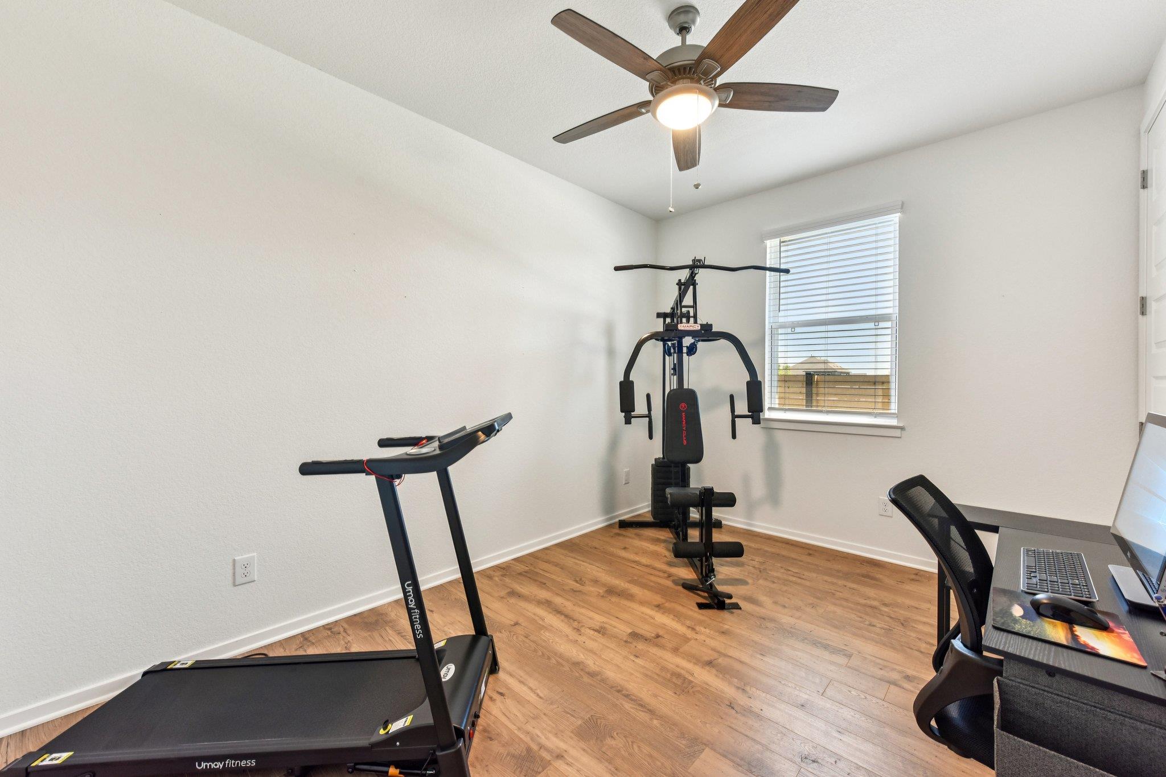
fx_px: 453
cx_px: 583
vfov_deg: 81.2
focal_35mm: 14
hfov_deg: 104.3
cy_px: 388
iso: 280
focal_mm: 14
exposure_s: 1/15
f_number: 8
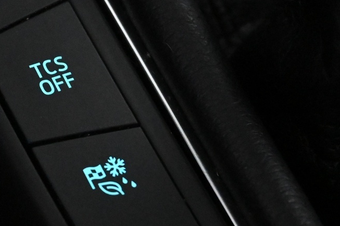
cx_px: 46
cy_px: 78
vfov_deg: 10.2
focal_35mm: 134
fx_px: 1265
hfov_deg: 15.2
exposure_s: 1/60
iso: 9000
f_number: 5.3
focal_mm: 36
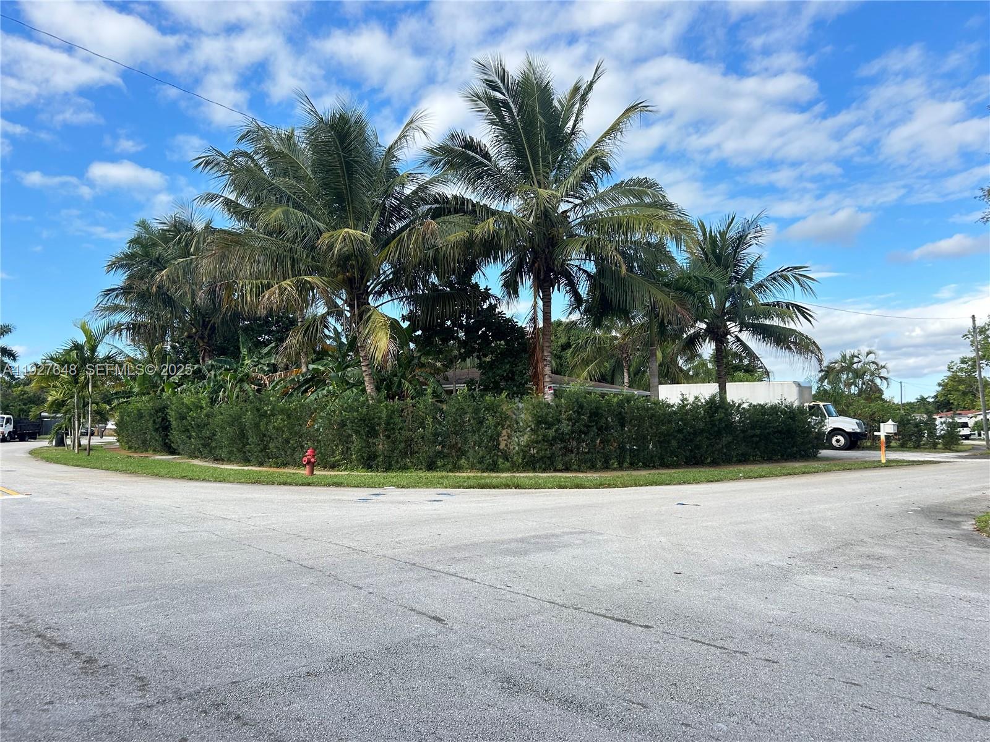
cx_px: 495
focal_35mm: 26
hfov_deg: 67.3
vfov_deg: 53.1
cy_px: 371
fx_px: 744
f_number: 1.5
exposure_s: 1/1395
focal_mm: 5.7
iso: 50
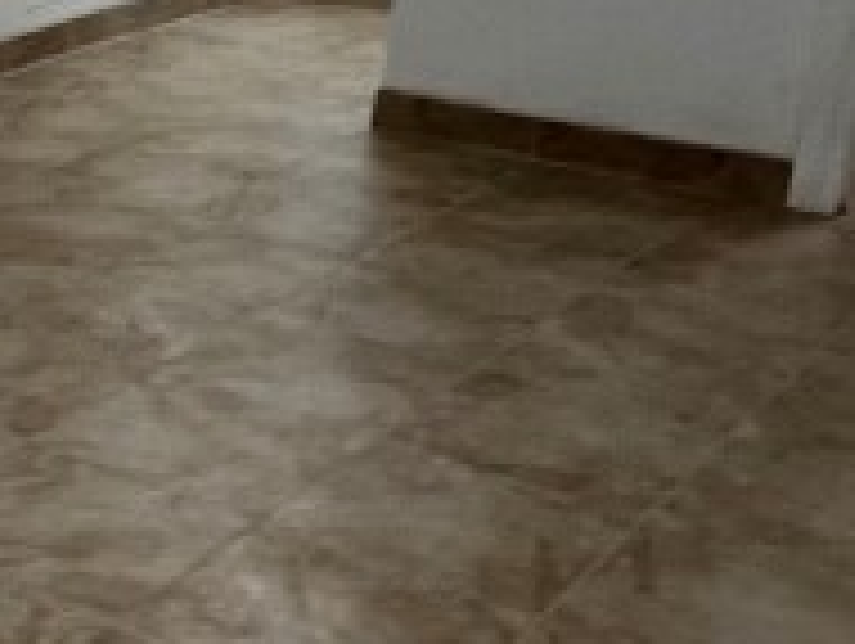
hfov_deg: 22.5
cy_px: 284
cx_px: -441
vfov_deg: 21.0
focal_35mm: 70
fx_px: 1731
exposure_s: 1/120
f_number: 1.8
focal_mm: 1.57
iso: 200
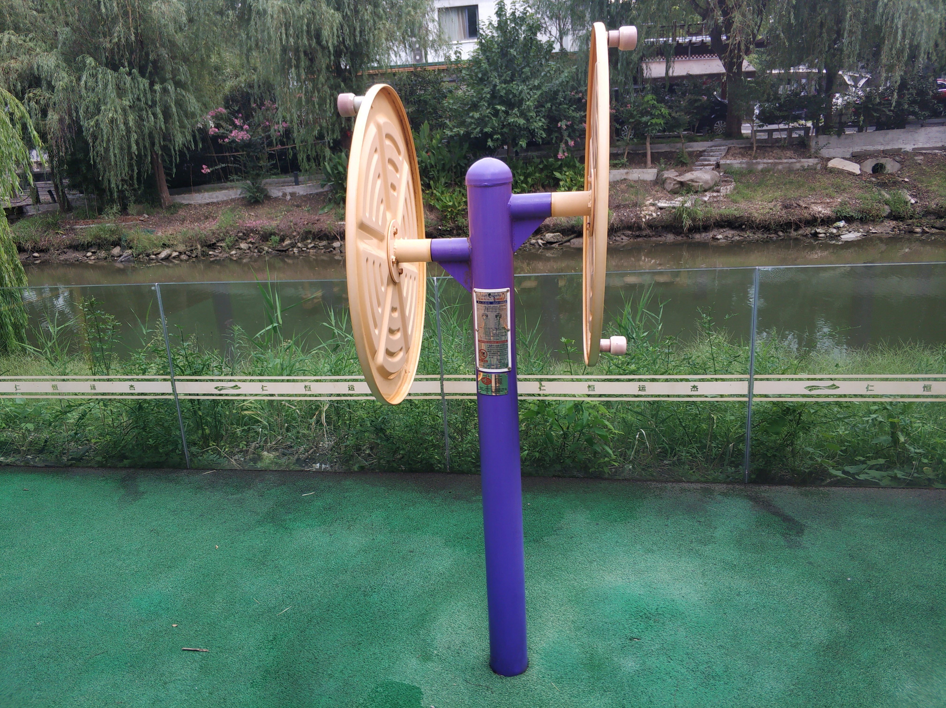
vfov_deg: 51.3
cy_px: 354
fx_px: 737
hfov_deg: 65.4
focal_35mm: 27
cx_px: 473
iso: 100
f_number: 1.8
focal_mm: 3.82
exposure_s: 1/392
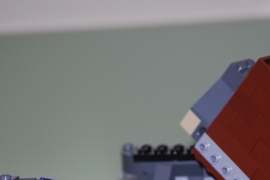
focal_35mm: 354
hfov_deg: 5.8
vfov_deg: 3.9
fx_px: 2658
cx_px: 160
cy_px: 211
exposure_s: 1/60
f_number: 4.5
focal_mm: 100
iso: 200
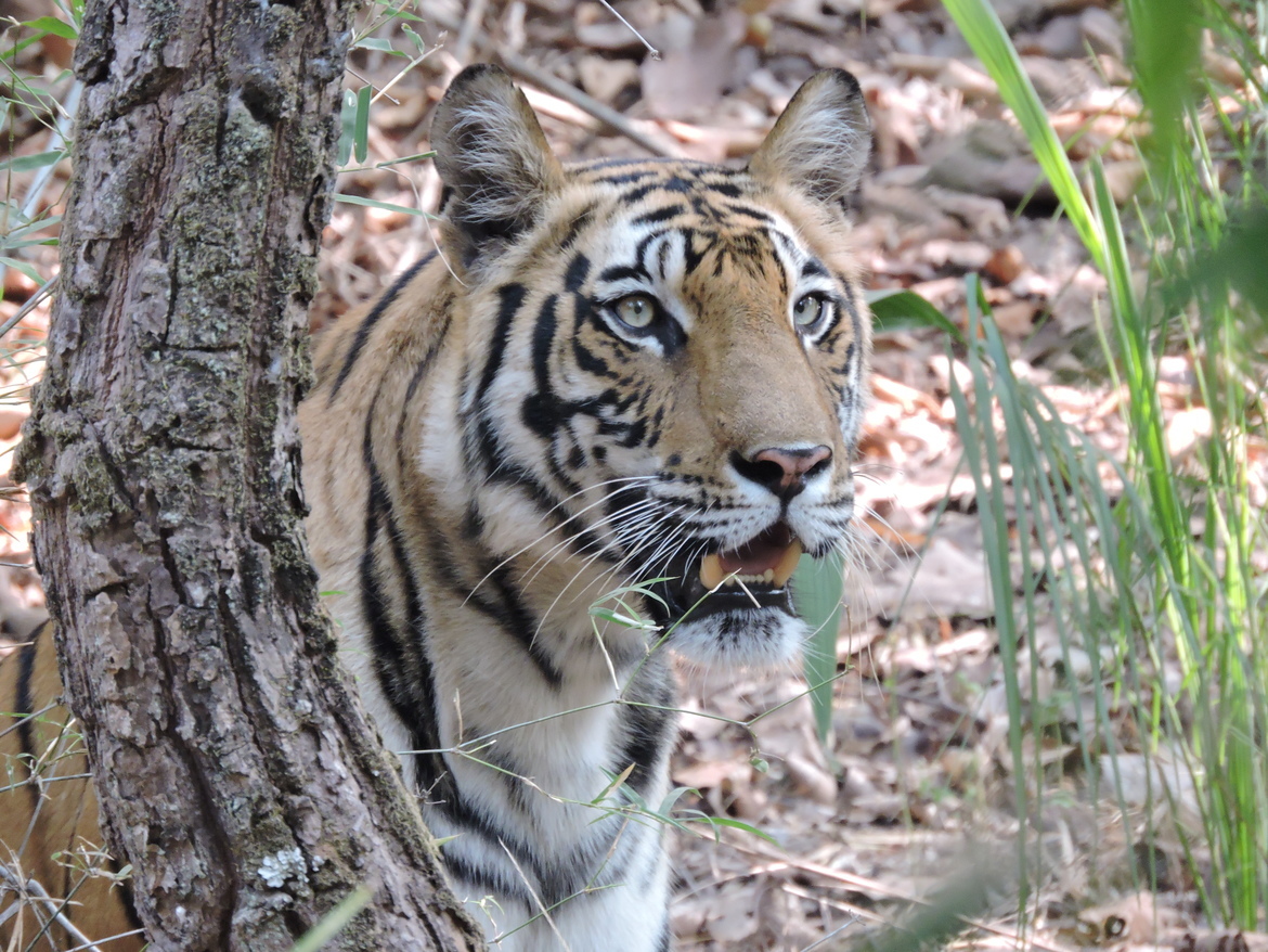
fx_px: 23815
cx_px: 634
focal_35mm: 650
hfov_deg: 3.0
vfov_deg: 2.3
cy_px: 476
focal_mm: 116.5
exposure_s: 1/60
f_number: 5.6
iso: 560
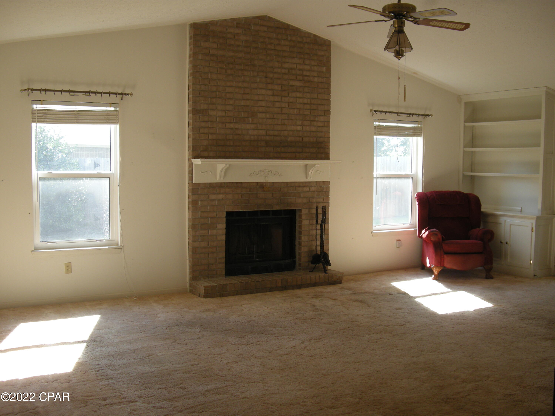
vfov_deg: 38.7
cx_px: 278
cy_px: 208
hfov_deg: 50.1
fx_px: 593
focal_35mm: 37
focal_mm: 7.9
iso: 92
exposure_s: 1/59.8
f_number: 2.8
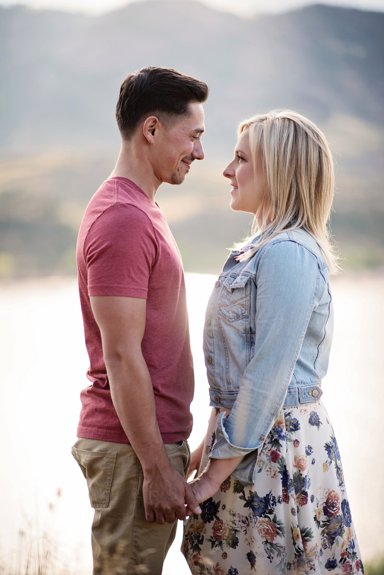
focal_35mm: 85
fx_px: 1359
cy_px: 288
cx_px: 192
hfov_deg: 16.1
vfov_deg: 23.9
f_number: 1.4
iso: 200
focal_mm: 85
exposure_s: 1/1600
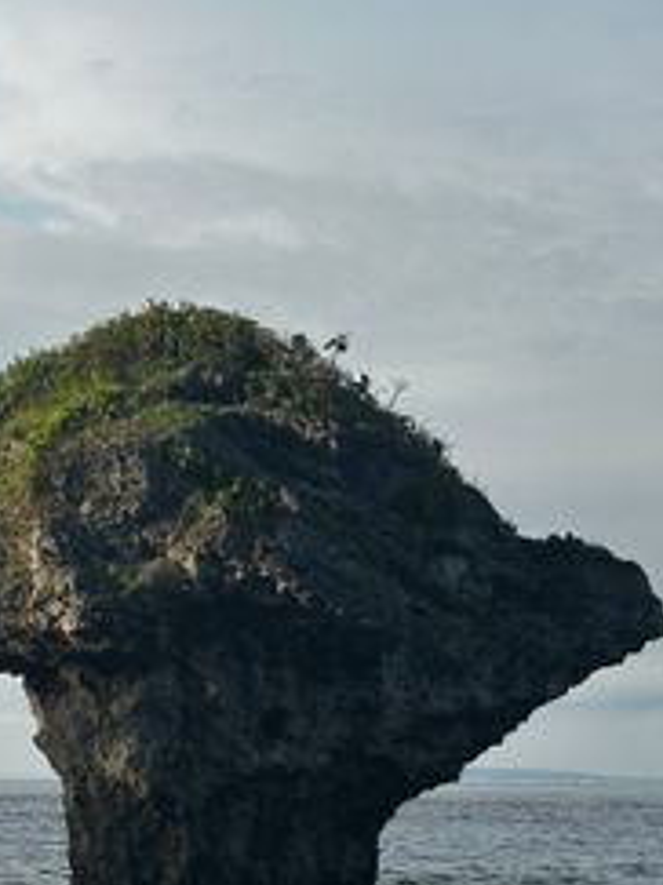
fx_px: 2019
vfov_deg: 24.7
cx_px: 222
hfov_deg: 18.6
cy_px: 448
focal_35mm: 79
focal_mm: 6.86
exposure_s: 1/3876
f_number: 1.78
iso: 64
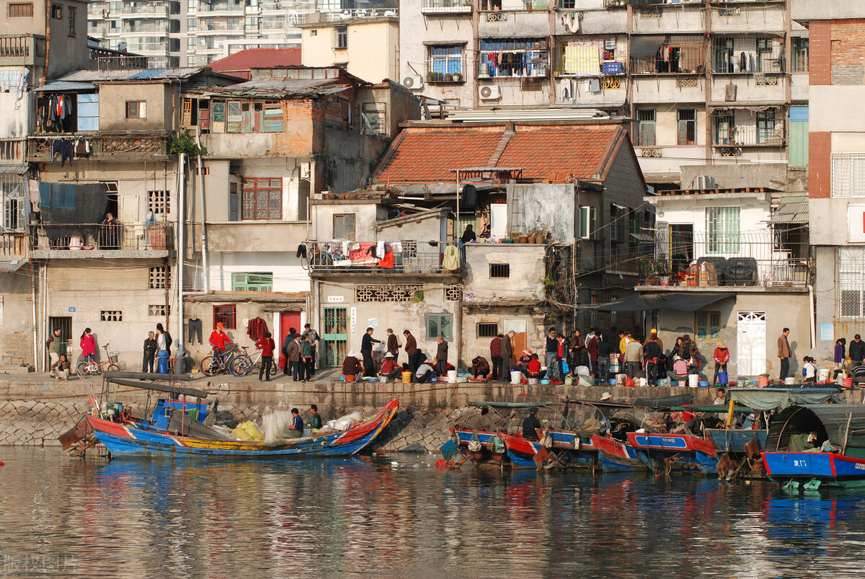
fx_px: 2886
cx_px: 432
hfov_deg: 17.0
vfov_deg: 11.5
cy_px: 290
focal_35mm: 120
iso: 100
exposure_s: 1/320
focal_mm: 80
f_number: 7.1
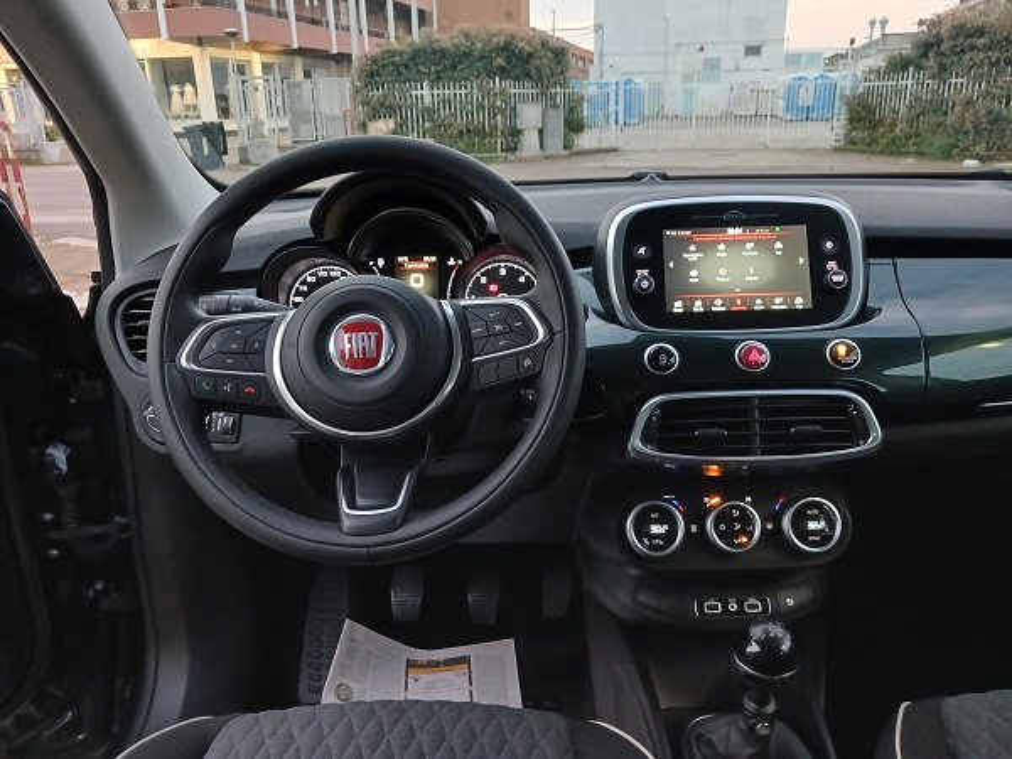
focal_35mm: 27
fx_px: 789
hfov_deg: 65.3
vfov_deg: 51.4
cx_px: 506
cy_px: 380
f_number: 1.8
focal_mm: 3.98
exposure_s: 1/20
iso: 500
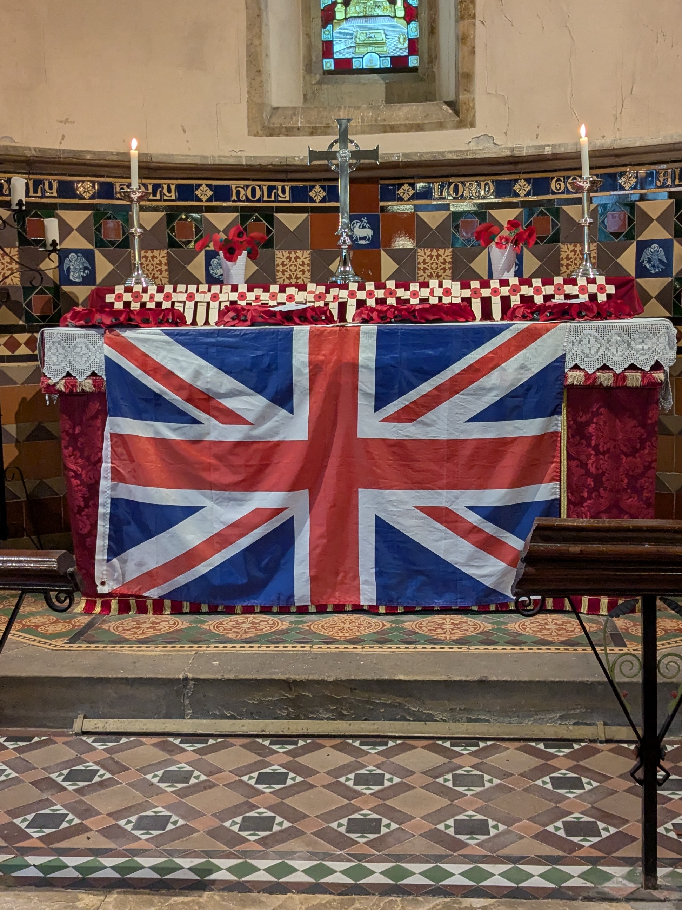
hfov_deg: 34.3
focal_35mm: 42
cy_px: 390
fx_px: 1103
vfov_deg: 44.7
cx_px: 366
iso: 301
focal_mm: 4.38
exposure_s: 1/99.9
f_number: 1.73
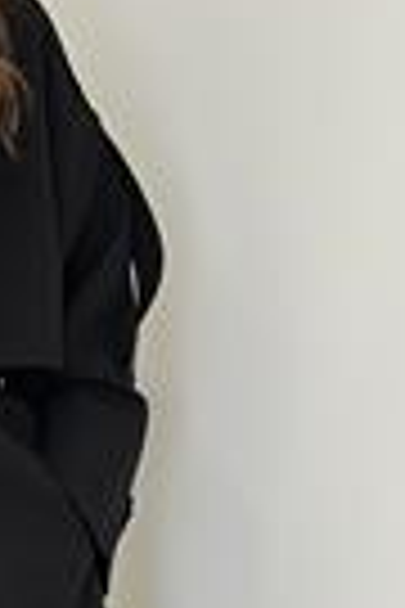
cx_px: -153
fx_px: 3324
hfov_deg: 6.9
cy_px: 498
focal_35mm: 197
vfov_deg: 10.4
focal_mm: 6.86
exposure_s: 1/225
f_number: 1.78
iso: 80
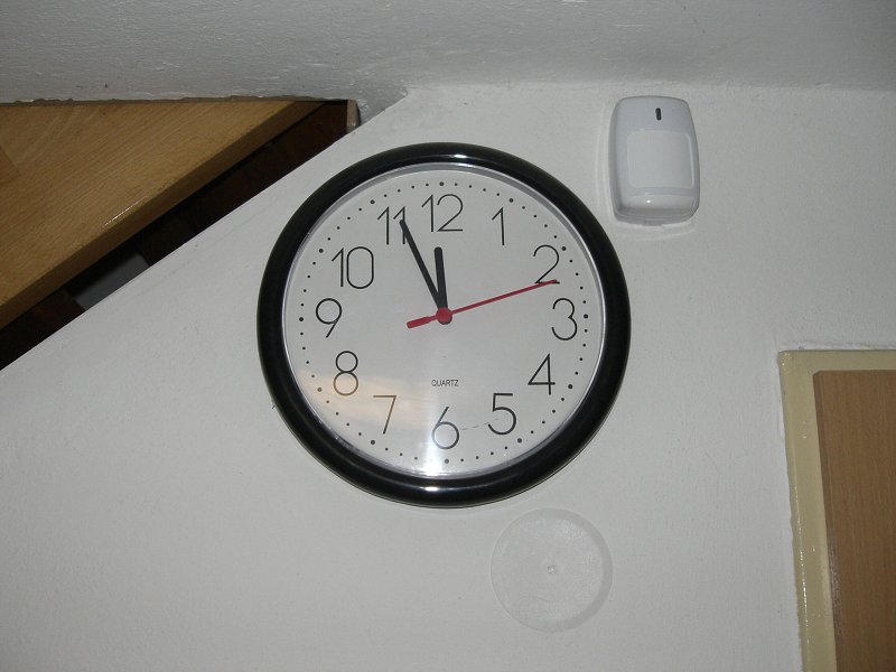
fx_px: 984
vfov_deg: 37.7
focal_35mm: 38
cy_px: 336
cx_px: 448
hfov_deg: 49.0
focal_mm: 6.3
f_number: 3.1
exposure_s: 1/60
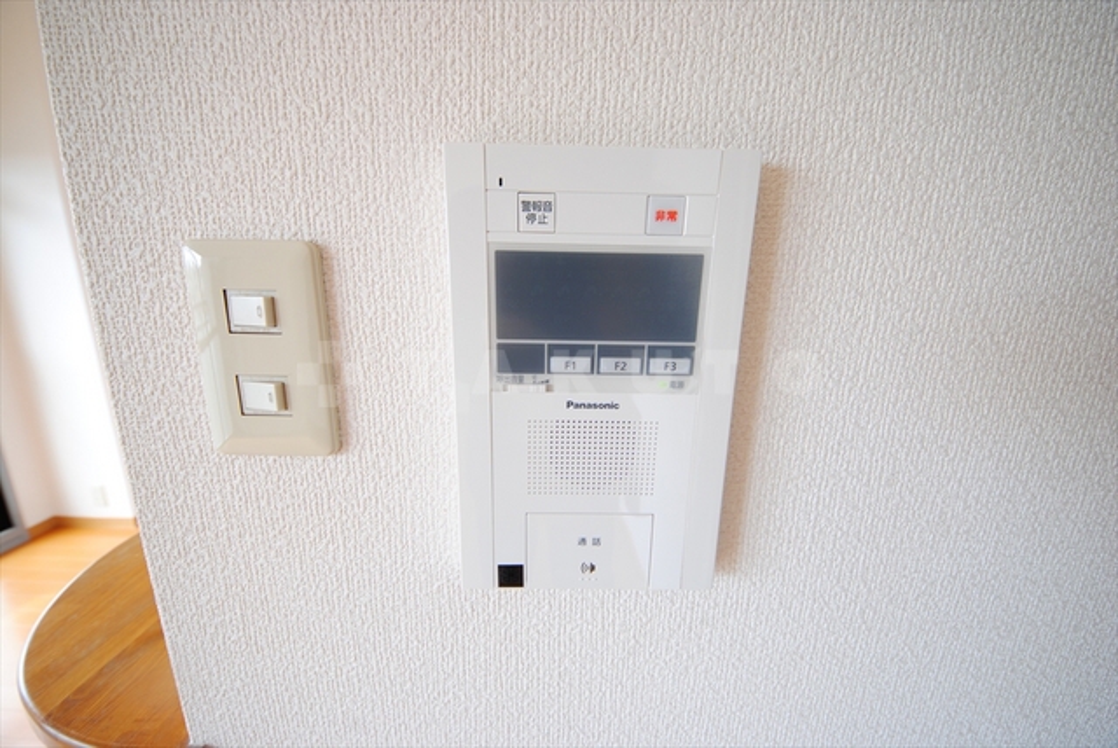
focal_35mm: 12
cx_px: 559
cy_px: 374
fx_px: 373
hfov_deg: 112.6
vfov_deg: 90.1
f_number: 4.5
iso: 100
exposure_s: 1/15
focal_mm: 8
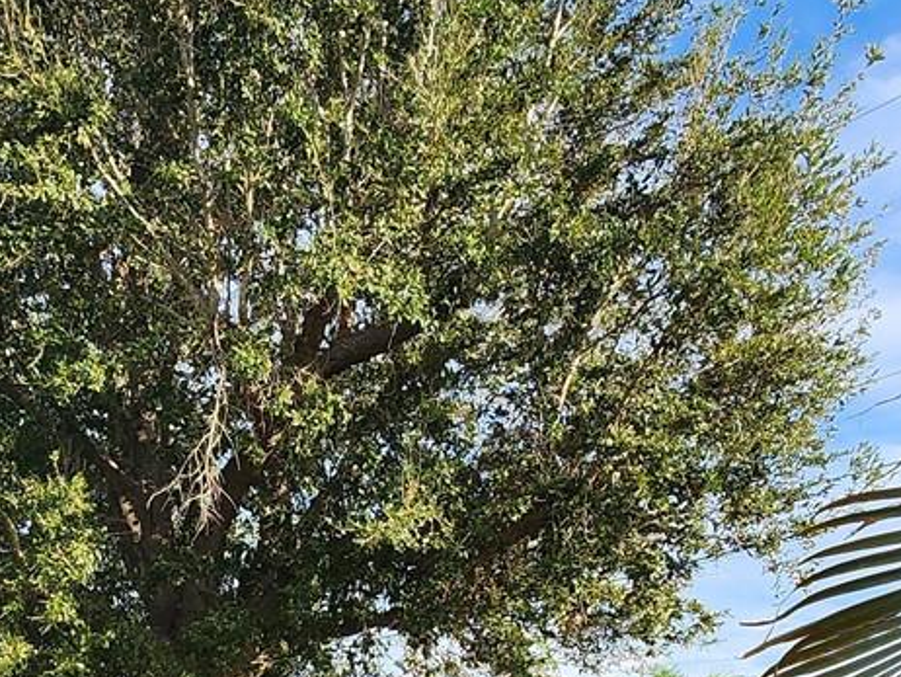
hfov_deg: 40.6
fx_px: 1172
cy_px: 782
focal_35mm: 45
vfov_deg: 28.6
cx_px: 201
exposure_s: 1/986
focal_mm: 2.2
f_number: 2.2
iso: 50
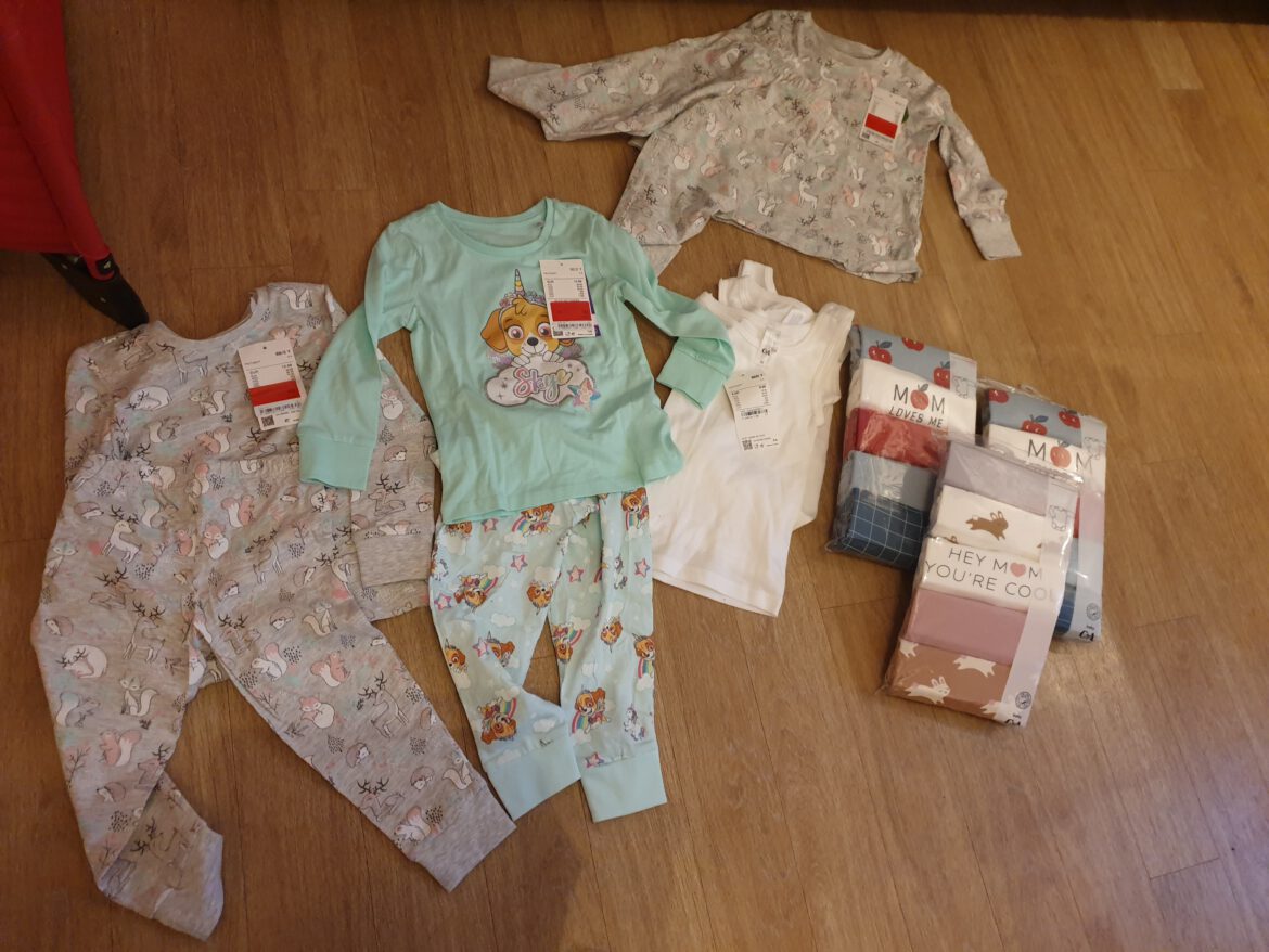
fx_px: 953
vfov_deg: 53.1
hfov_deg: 67.3
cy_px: 476
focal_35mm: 26
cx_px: 634
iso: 320
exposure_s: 1/17
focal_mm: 4.3
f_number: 1.5
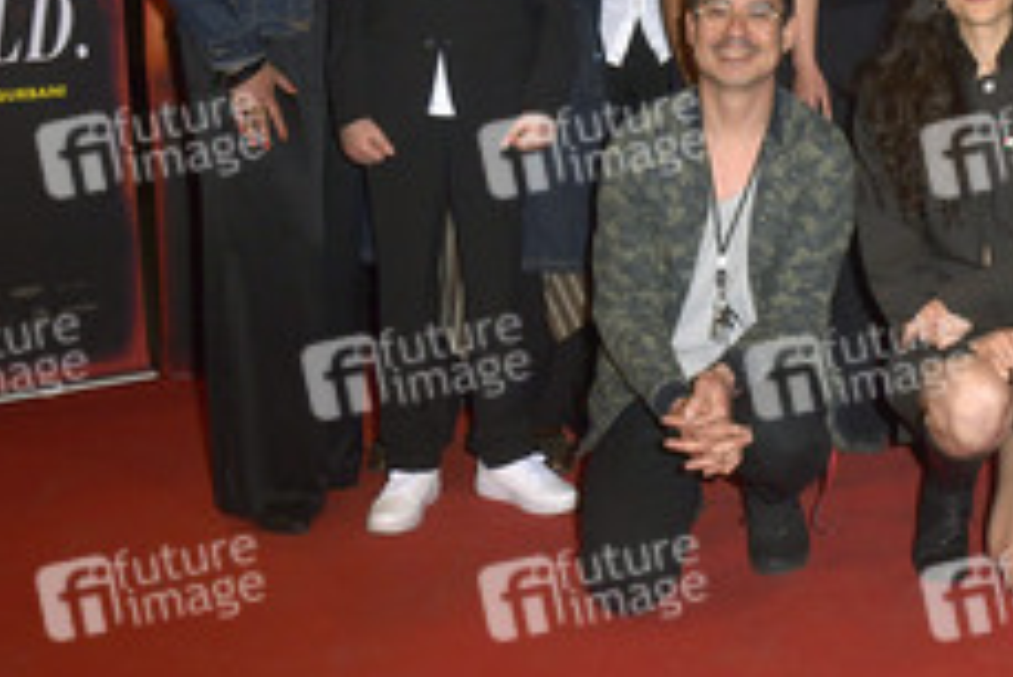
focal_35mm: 57
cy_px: 35
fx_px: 1605
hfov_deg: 33.2
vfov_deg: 23.0
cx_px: 918
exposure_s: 1/250
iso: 640
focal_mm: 29
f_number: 6.3
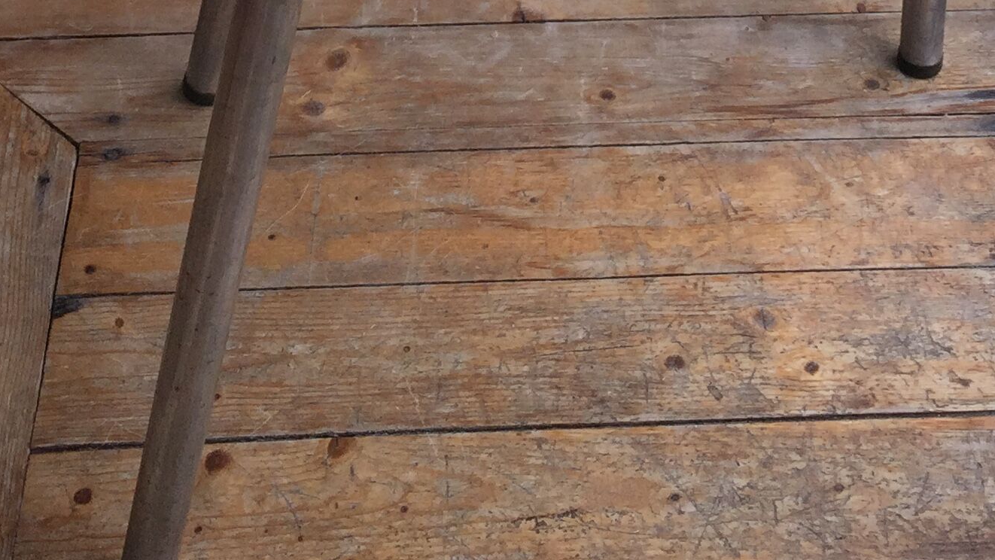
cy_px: -434
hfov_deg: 27.2
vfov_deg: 13.9
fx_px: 2058
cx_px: 509
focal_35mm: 78
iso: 32
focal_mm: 4.15
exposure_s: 1/181
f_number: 2.2
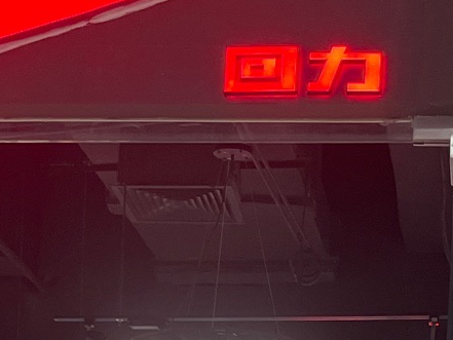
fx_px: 1545
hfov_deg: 16.6
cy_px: 649
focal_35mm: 118
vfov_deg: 11.5
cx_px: 302
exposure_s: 1/100
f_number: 1.6
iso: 125
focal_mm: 5.1
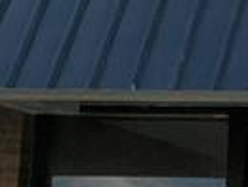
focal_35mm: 102
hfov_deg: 11.8
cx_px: 713
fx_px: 732
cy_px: 239
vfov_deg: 14.0
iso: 48
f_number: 2.2
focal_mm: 1.95
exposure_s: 1/4098
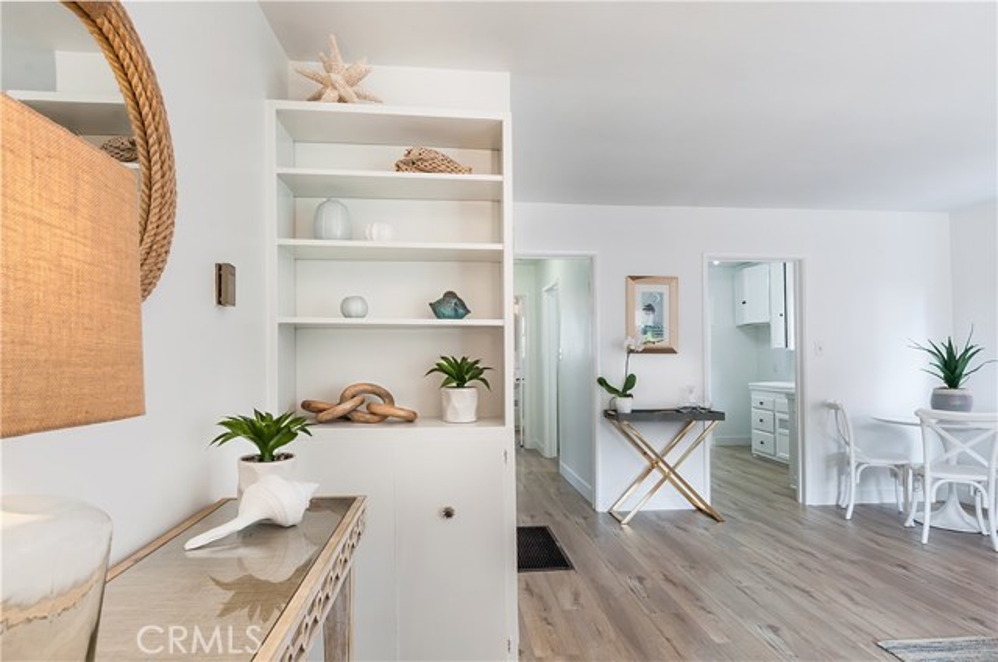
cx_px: 499
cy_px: 331
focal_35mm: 20
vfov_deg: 63.1
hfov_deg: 85.5
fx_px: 540
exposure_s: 1/3
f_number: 14
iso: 200
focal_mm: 13
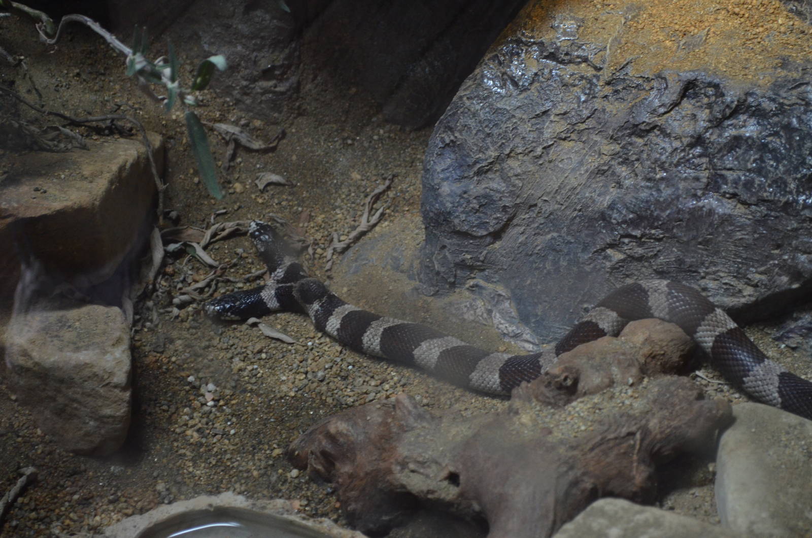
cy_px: 269
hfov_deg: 24.7
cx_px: 406
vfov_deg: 16.5
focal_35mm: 82
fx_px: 1857
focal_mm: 55
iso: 1250
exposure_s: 1/30
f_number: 5.6
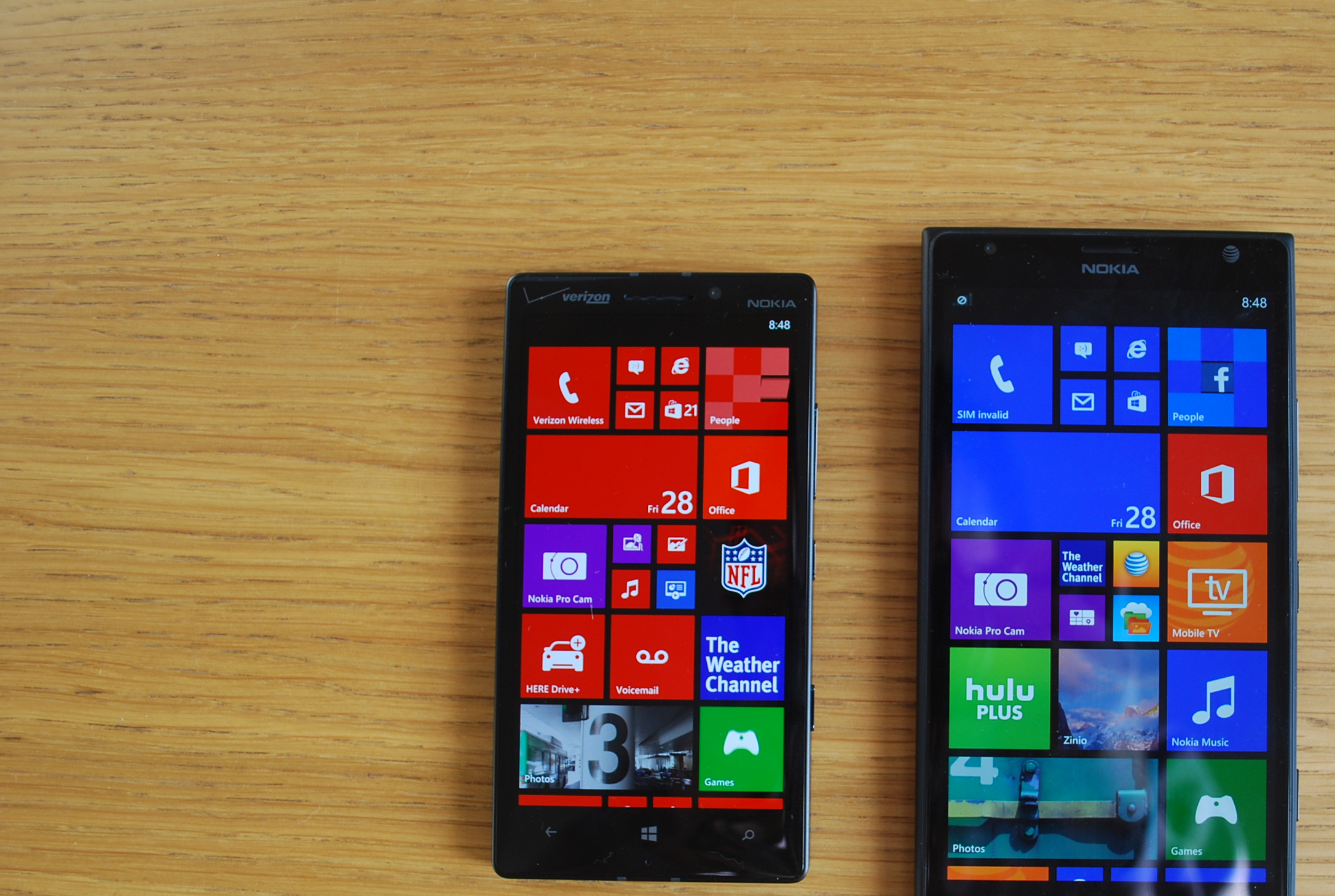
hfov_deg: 52.1
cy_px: 547
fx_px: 1338
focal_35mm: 36
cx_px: 884
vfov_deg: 36.9
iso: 200
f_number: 3.5
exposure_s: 1/40
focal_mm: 18
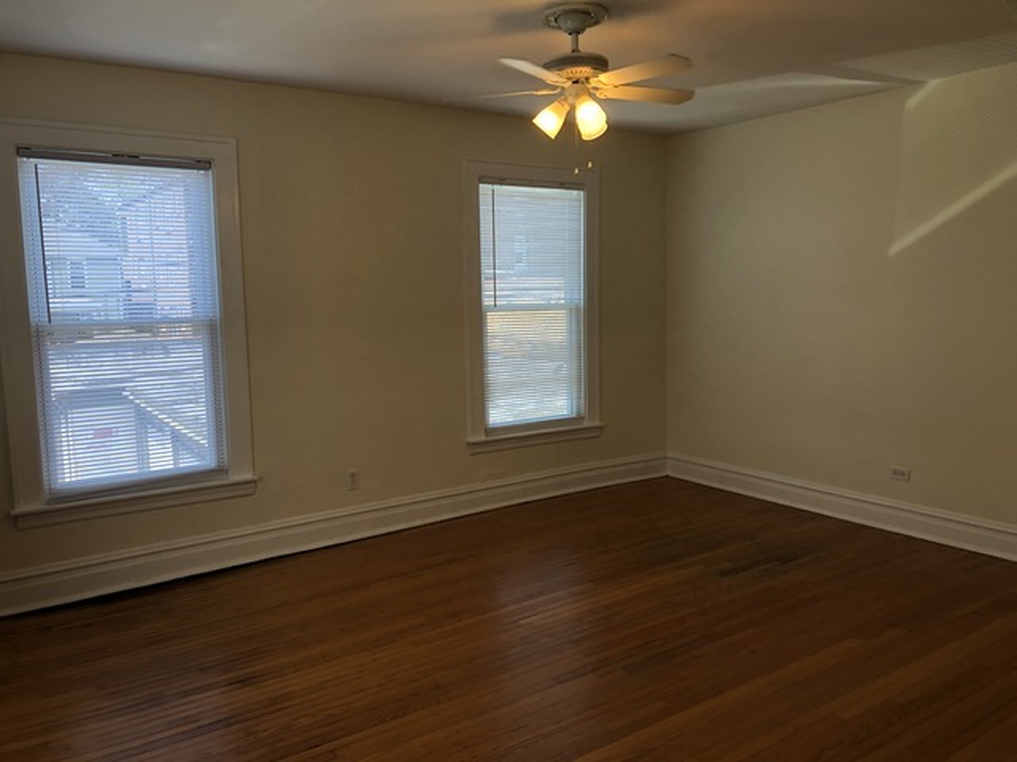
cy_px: 381
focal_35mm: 28
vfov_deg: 49.7
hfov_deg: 63.4
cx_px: 508
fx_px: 823
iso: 64
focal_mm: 3.99
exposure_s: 1/120
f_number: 1.8
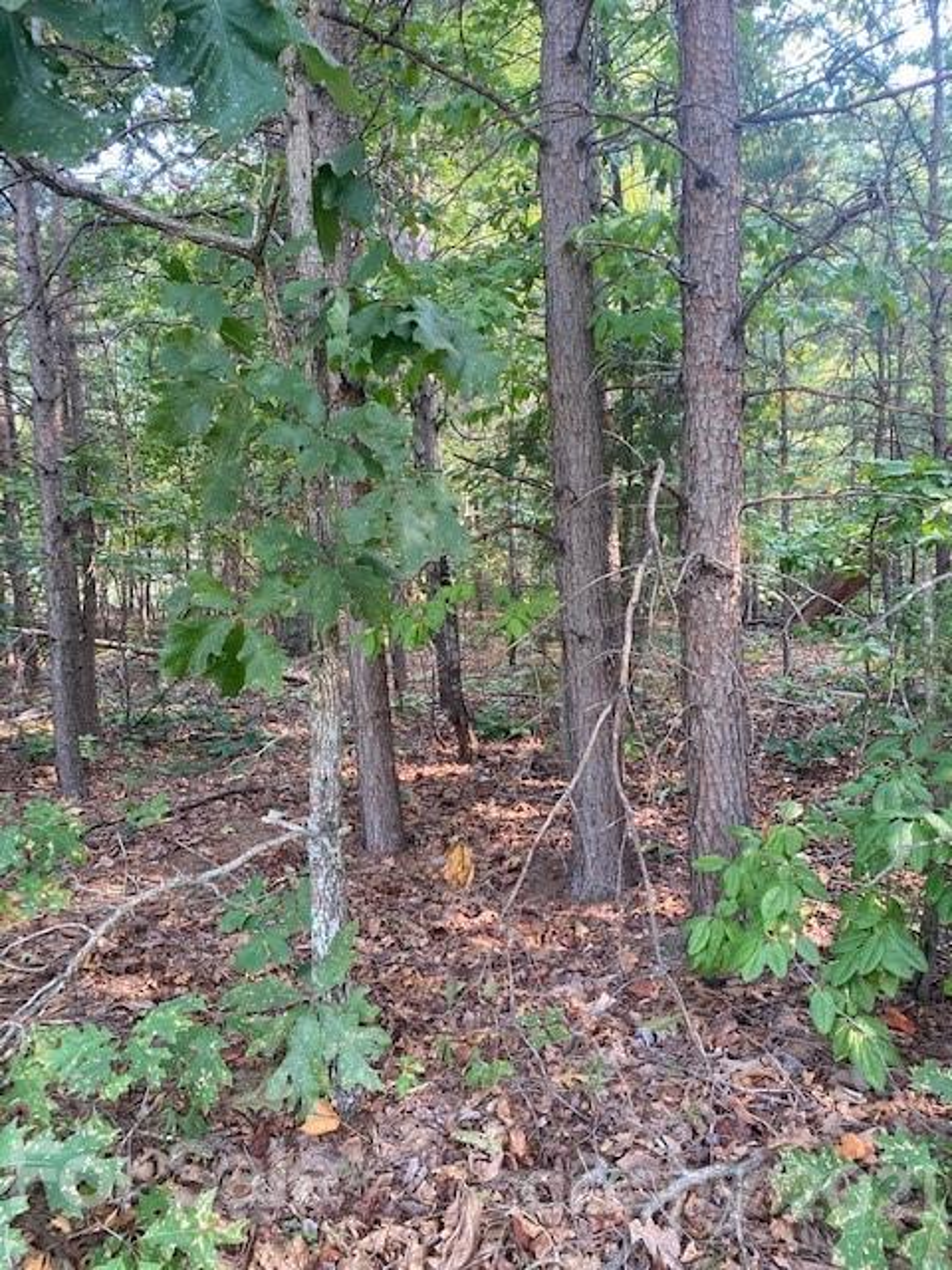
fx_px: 953
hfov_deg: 53.1
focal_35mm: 26
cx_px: 476
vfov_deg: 67.3
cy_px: 635
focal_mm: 4.25
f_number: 1.8
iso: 100
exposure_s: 1/121
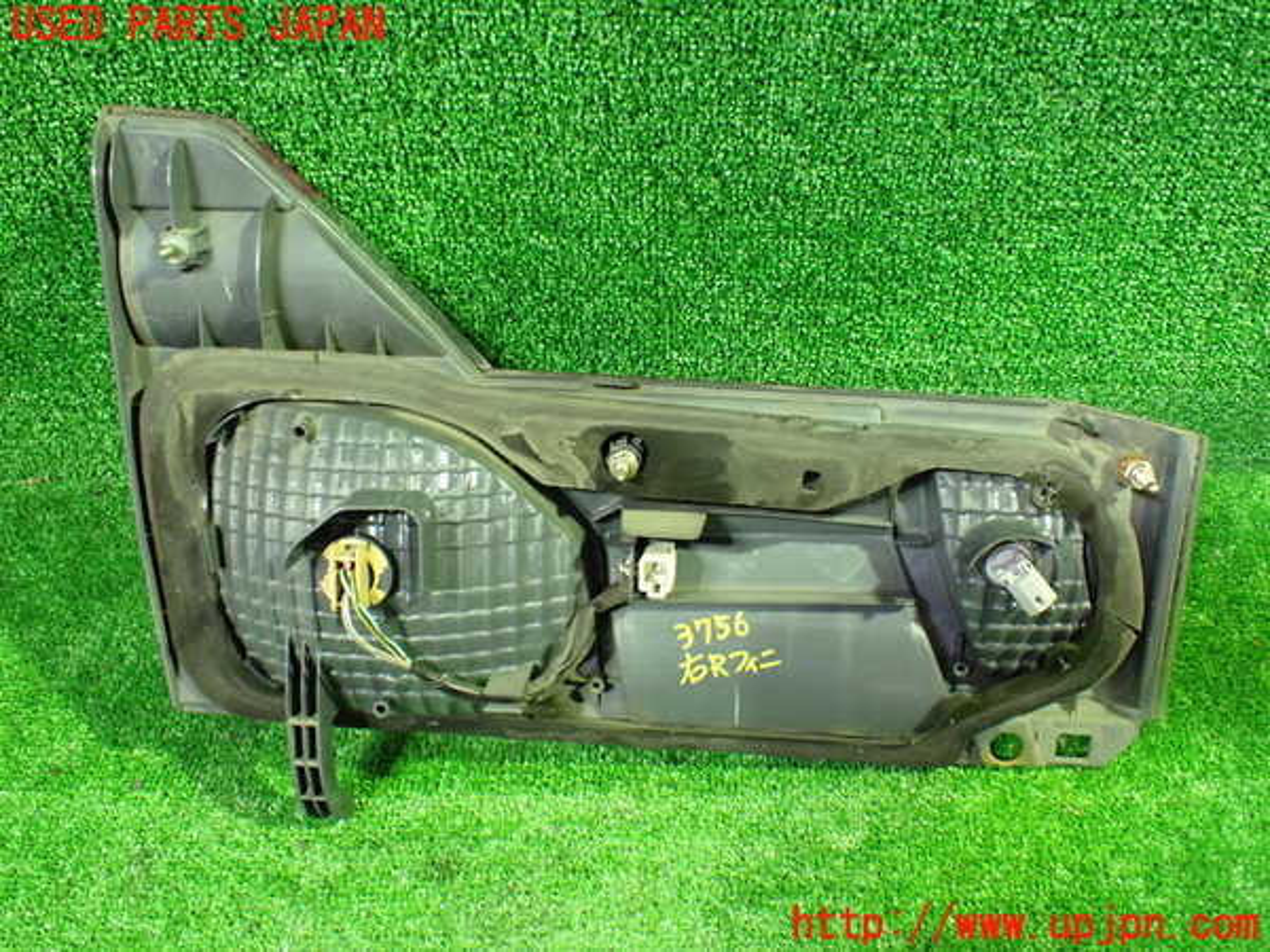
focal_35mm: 30
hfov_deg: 60.0
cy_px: 476
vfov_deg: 46.8
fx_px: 1101
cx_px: 635
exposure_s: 1/30
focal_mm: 5.4
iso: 1000
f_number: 2.3
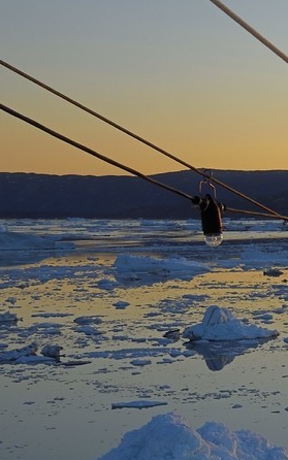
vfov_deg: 19.6
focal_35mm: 106
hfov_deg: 9.9
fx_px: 1330
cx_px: 812
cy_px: 303
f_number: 13
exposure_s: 1/160
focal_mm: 29
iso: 200
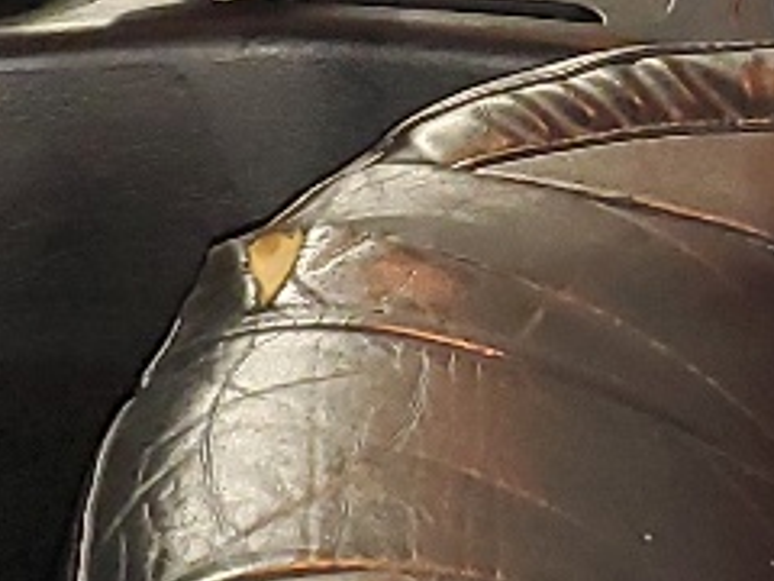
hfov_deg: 11.4
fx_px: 3868
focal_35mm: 173
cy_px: -3
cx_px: 597
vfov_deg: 8.5
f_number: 1.5
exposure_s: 1/24
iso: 293
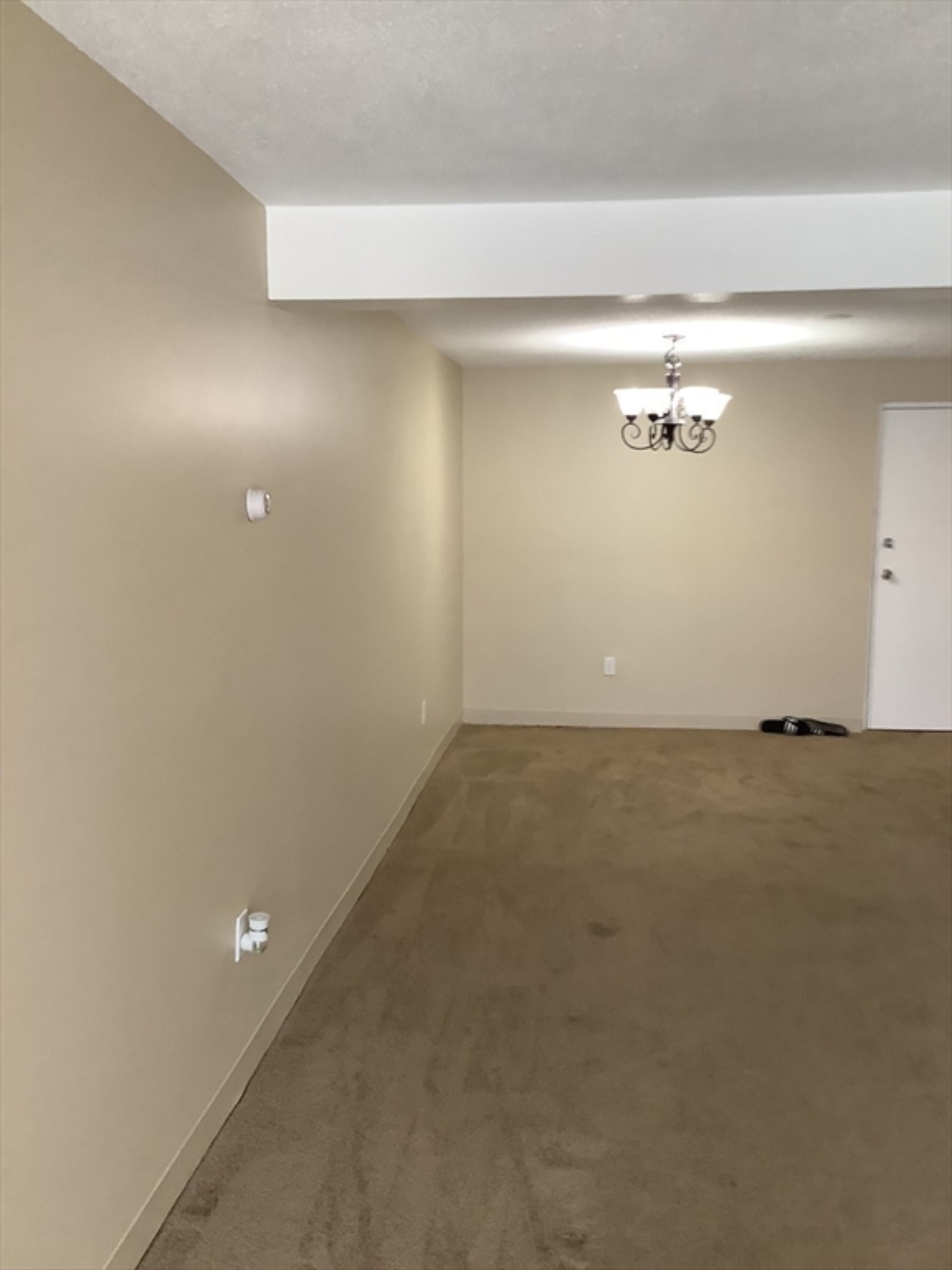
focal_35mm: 31
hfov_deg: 45.4
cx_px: 476
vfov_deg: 58.4
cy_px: 635
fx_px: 1137
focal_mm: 3.3
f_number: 2.4
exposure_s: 1/60
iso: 160
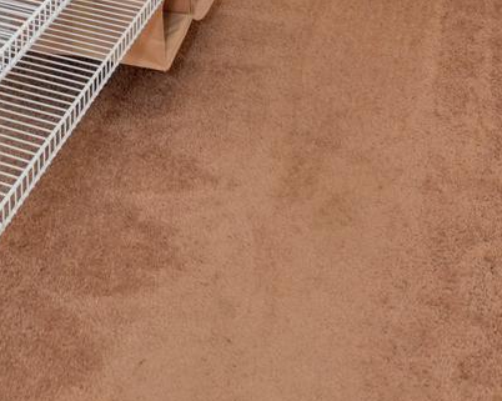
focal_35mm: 62
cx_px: 192
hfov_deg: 30.4
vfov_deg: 16.2
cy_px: -482
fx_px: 919
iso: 800
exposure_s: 1/100
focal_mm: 11.5
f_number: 5
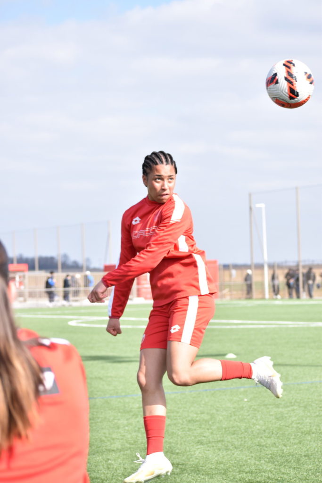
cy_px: 242
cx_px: 161
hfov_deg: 13.0
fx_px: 1408
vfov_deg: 19.5
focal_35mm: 105
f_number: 4.5
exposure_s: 1/1000
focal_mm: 70
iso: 320
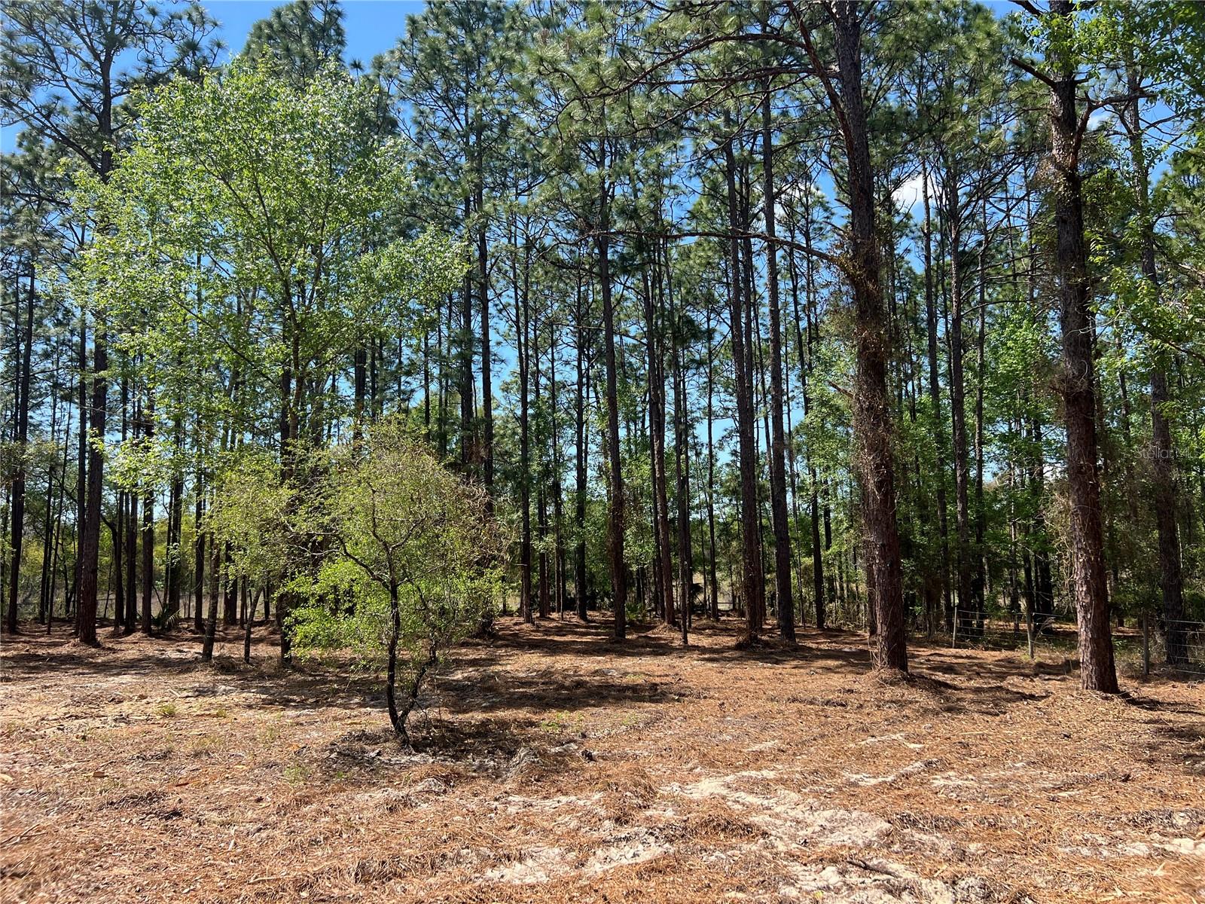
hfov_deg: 67.3
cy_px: 452
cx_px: 602
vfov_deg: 53.1
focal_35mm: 26
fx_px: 905
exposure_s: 1/2008
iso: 50
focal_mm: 5.7
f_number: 1.5
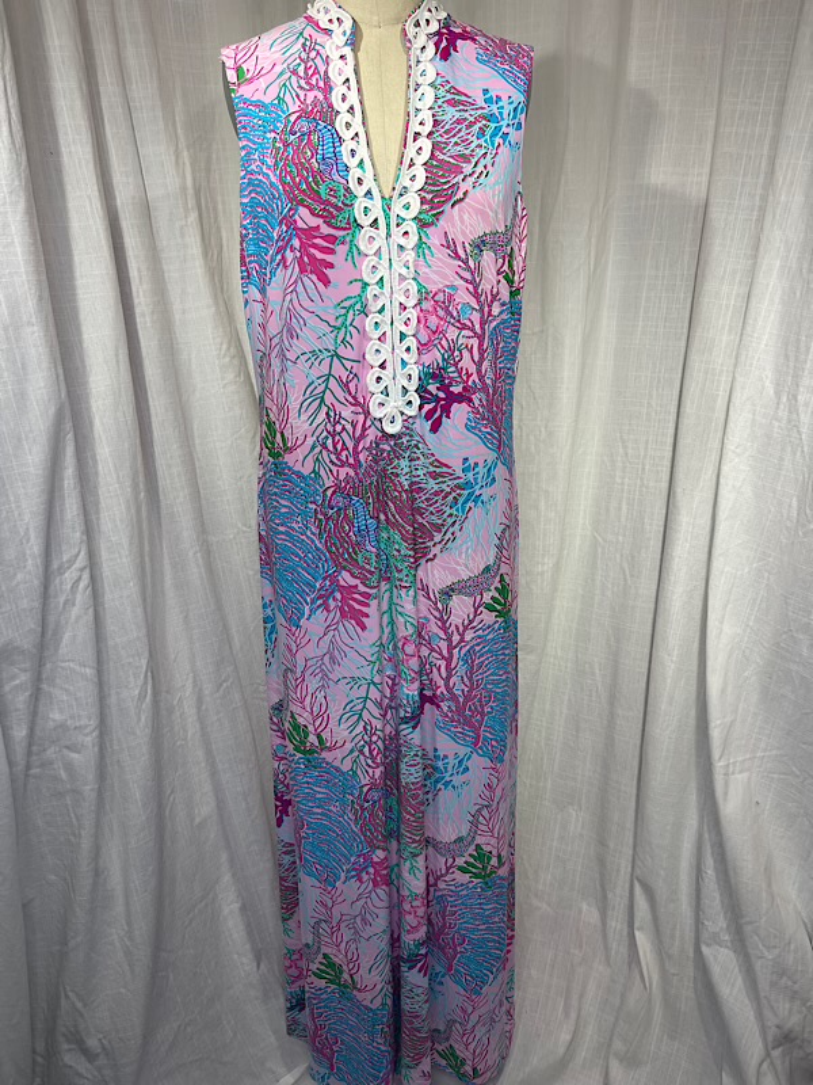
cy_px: 542
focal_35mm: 25
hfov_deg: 54.9
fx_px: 783
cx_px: 406
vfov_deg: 69.4
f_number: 1.6
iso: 32
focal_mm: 5.1
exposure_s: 1/208
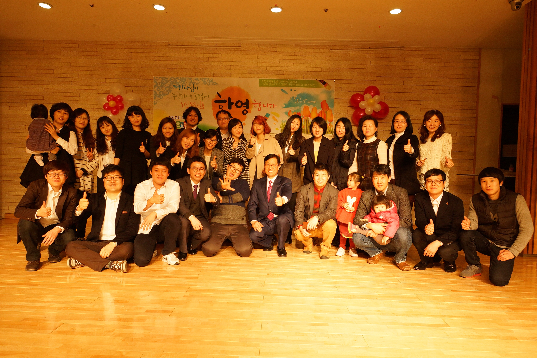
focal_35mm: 24
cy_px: 179
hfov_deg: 73.7
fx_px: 358
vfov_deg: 53.1
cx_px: 268
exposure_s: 1/125
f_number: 5
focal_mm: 16
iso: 640
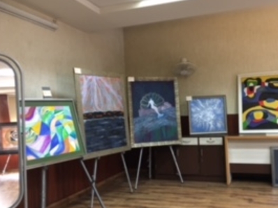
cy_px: 114
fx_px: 281
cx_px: 160
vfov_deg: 40.6
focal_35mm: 35
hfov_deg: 52.5
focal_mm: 4.15
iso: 250
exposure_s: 1/33
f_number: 2.2
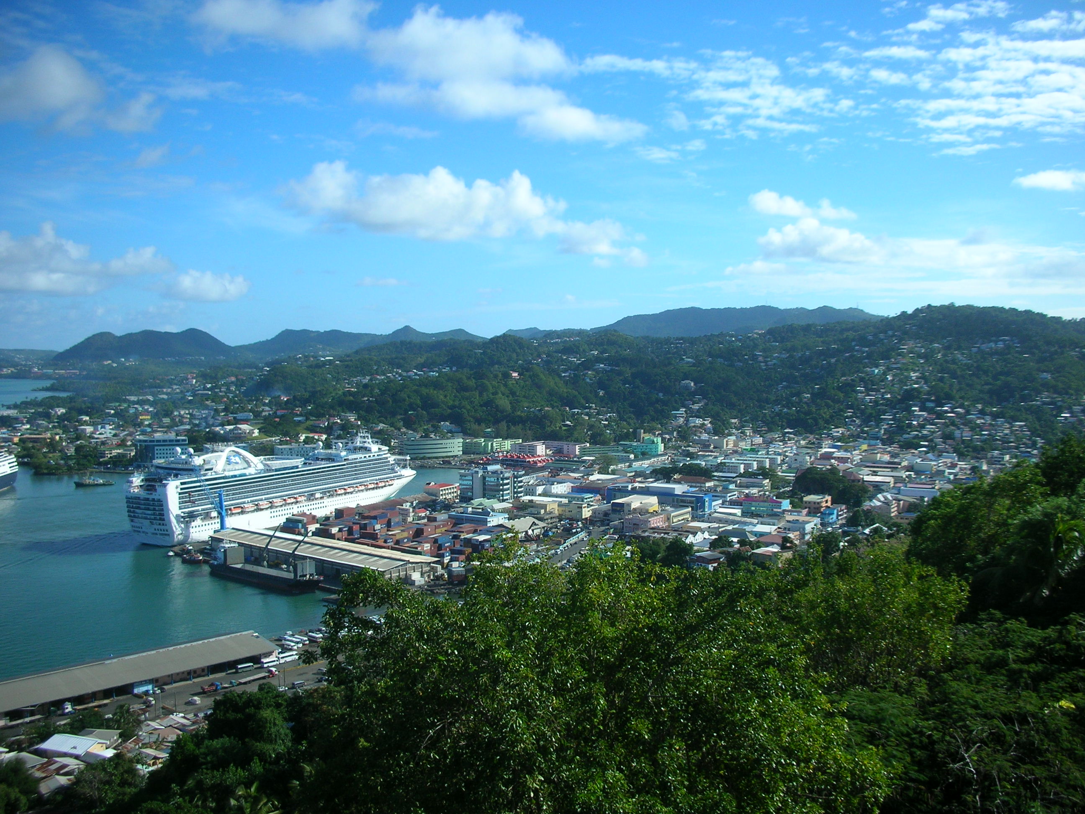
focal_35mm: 35
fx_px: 1097
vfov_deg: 40.7
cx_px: 542
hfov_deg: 52.6
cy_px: 407
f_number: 8.5
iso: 50
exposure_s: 1/118
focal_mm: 5.8
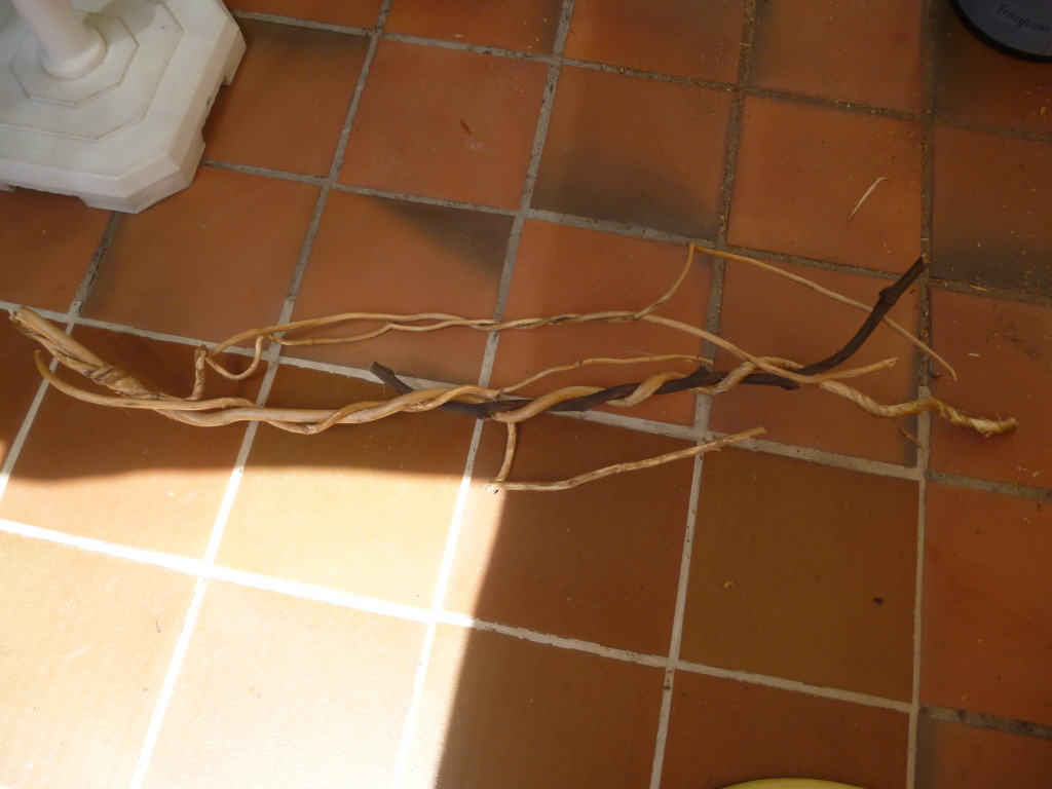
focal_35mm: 28
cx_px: 526
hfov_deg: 63.4
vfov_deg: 49.7
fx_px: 851
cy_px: 394
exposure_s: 1/320
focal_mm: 5
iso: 100
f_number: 3.1
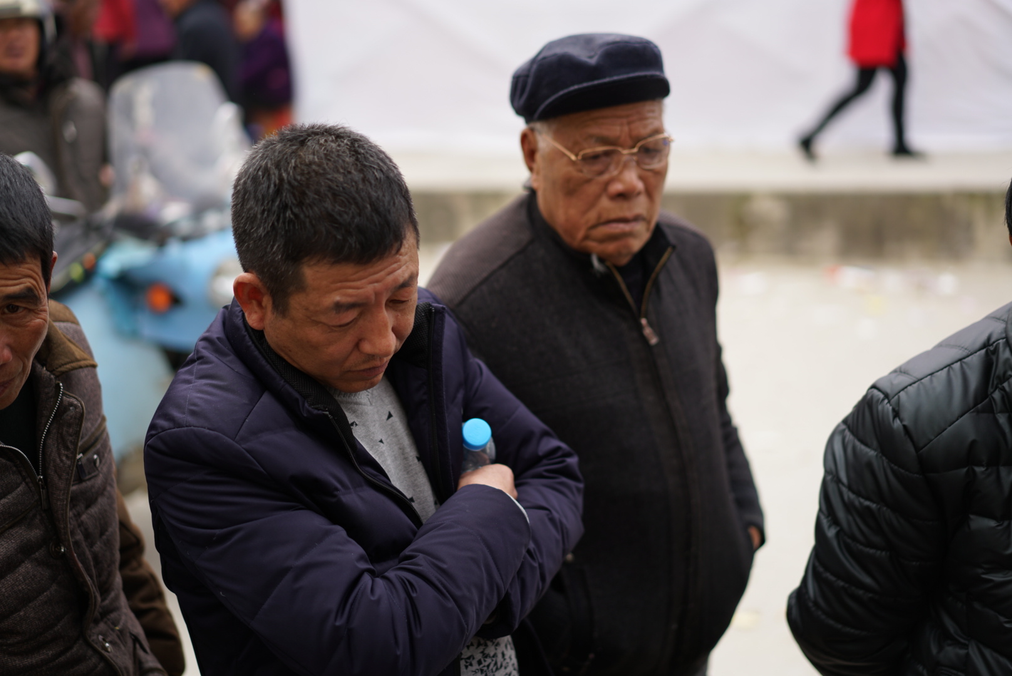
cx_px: 506
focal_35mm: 55
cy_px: 338
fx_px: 1547
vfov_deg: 24.7
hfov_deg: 36.2
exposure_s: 1/1000
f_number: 2
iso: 100
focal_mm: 55
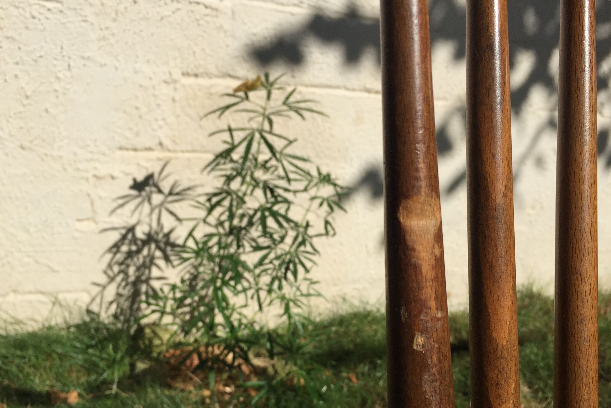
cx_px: 322
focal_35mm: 37
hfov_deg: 51.9
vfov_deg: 35.5
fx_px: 628
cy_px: 279
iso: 32
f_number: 2.2
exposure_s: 1/4950
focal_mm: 4.15
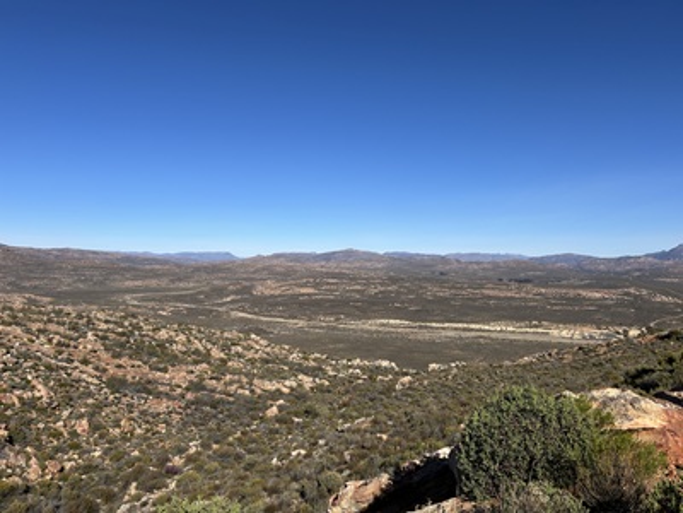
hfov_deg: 67.3
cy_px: 256
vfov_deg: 53.1
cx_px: 342
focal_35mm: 26
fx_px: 513
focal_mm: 5.7
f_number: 1.5
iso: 50
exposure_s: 1/6579
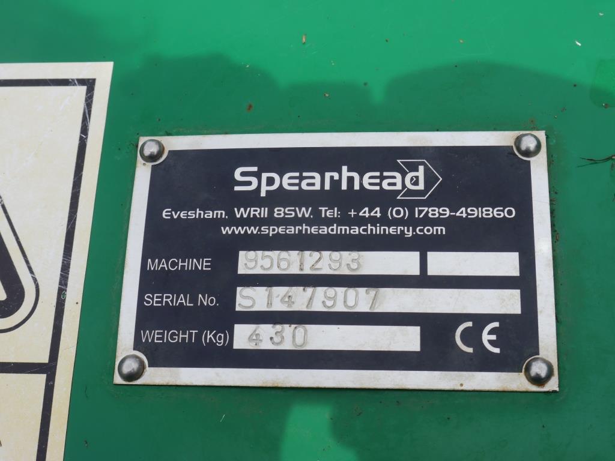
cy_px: 230
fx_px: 995
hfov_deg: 34.3
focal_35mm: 56
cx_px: 308
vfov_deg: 26.1
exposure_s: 1/400
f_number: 9
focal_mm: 28
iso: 160
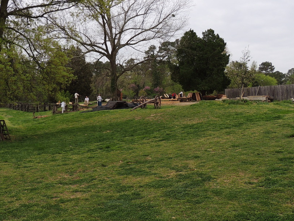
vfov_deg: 36.7
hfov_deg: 47.9
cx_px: 91
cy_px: 53
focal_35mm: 38
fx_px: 323
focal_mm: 4.3
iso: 100
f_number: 3
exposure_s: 1/1000
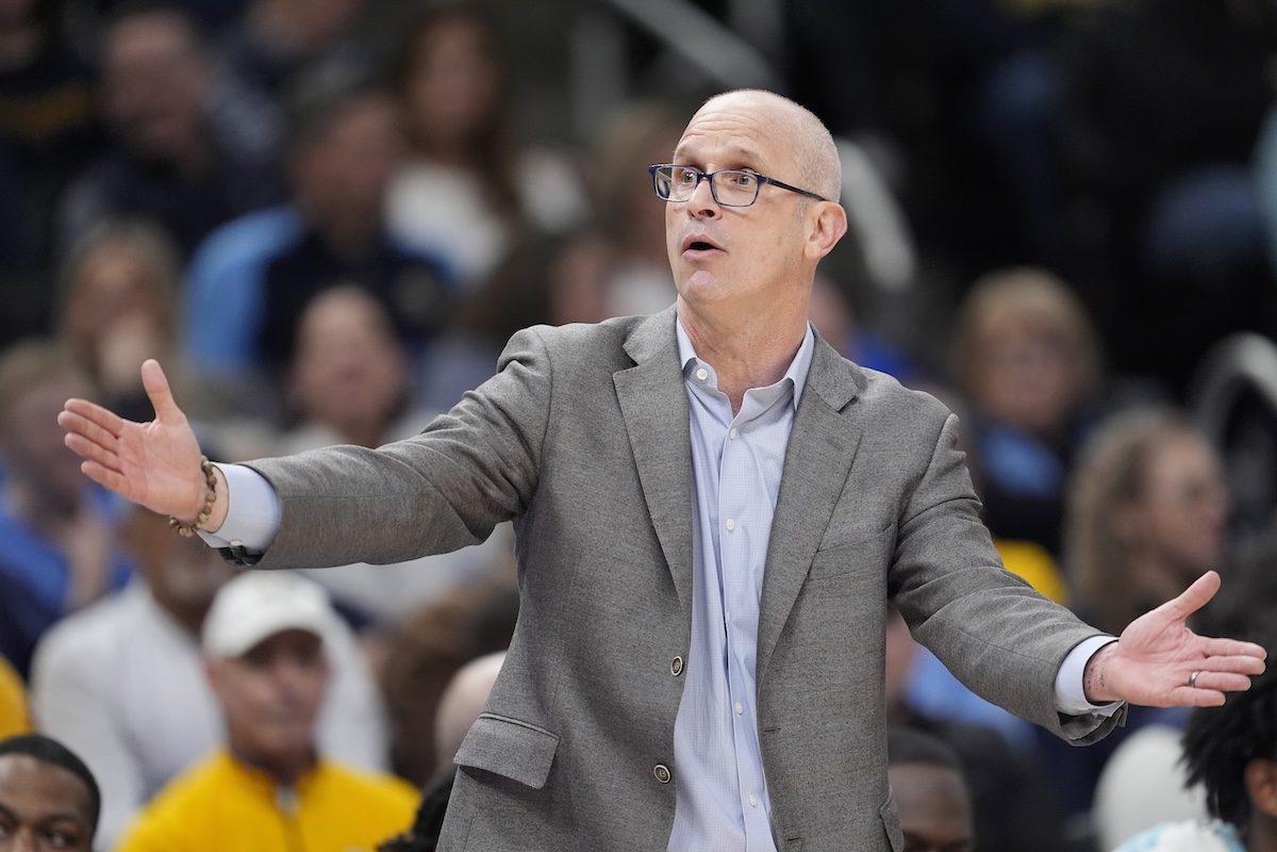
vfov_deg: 3.4
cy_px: 426
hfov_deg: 5.2
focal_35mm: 400
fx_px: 14188
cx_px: 638
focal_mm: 400
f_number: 2.8
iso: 3200
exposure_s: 1/1600
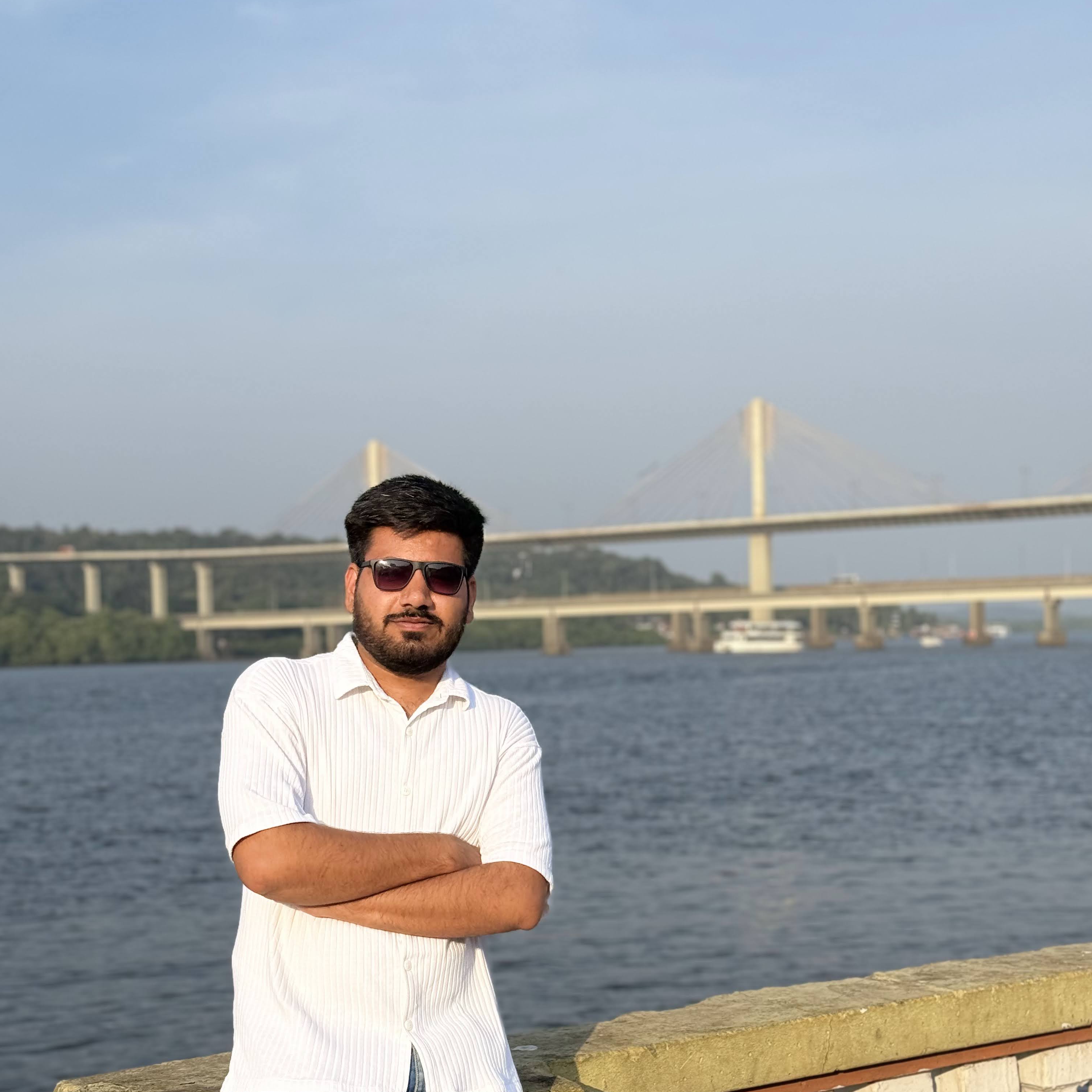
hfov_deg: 30.0
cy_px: 643
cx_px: 549
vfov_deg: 30.0
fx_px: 2034
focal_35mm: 57
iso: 64
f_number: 1.78
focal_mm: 6.76
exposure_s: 1/4878
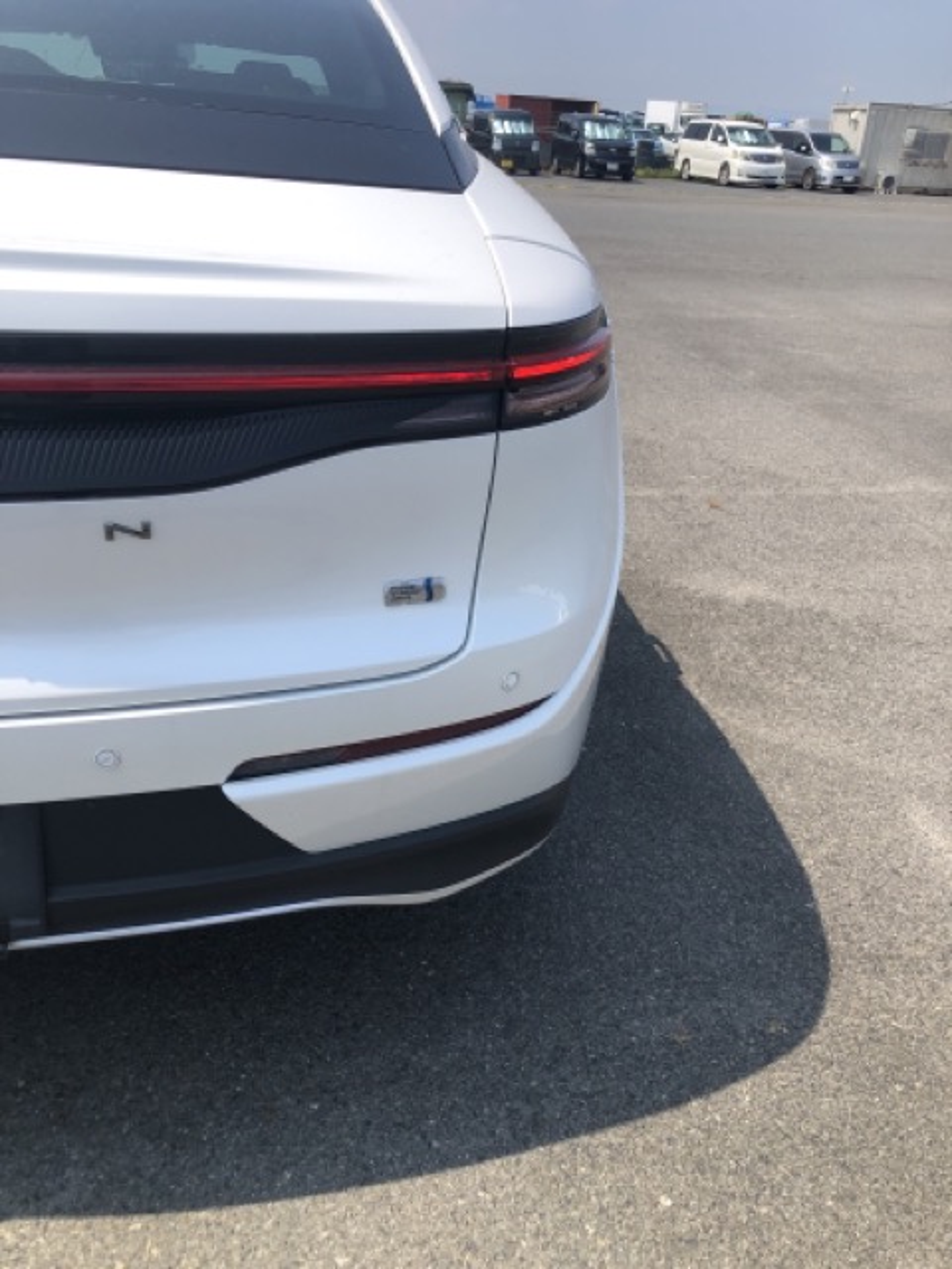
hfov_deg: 49.7
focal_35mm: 28
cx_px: 476
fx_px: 1027
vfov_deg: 63.4
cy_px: 634
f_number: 1.8
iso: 20
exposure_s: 1/1919
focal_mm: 3.99
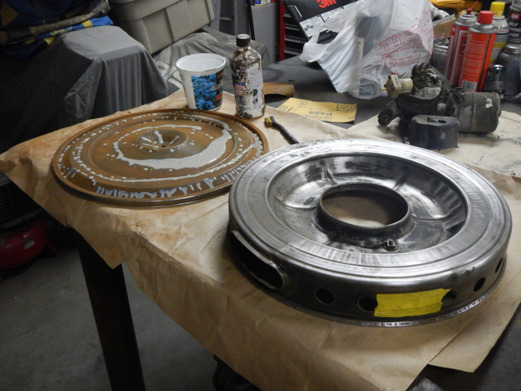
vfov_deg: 41.8
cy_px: 191
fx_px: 512
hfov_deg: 53.9
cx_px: 261
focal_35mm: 34
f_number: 3.9
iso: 400
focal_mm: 5.9
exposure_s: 1/25
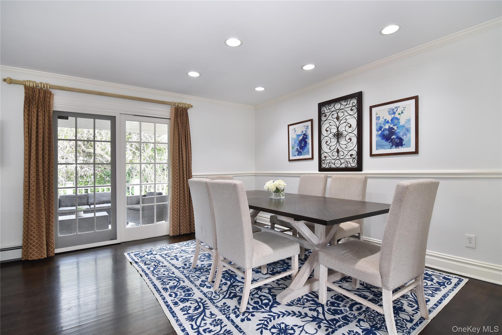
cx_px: 251
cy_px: 168
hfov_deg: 95.0
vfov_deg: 72.0
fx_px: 230
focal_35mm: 16
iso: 640
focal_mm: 11
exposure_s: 1/40
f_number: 8
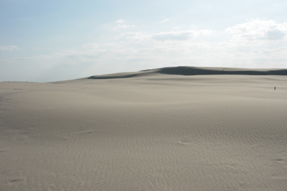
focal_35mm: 40
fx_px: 319
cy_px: 85
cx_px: 143
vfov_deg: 33.4
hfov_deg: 48.5
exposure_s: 1/1773
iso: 79
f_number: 4.8
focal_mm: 7.8
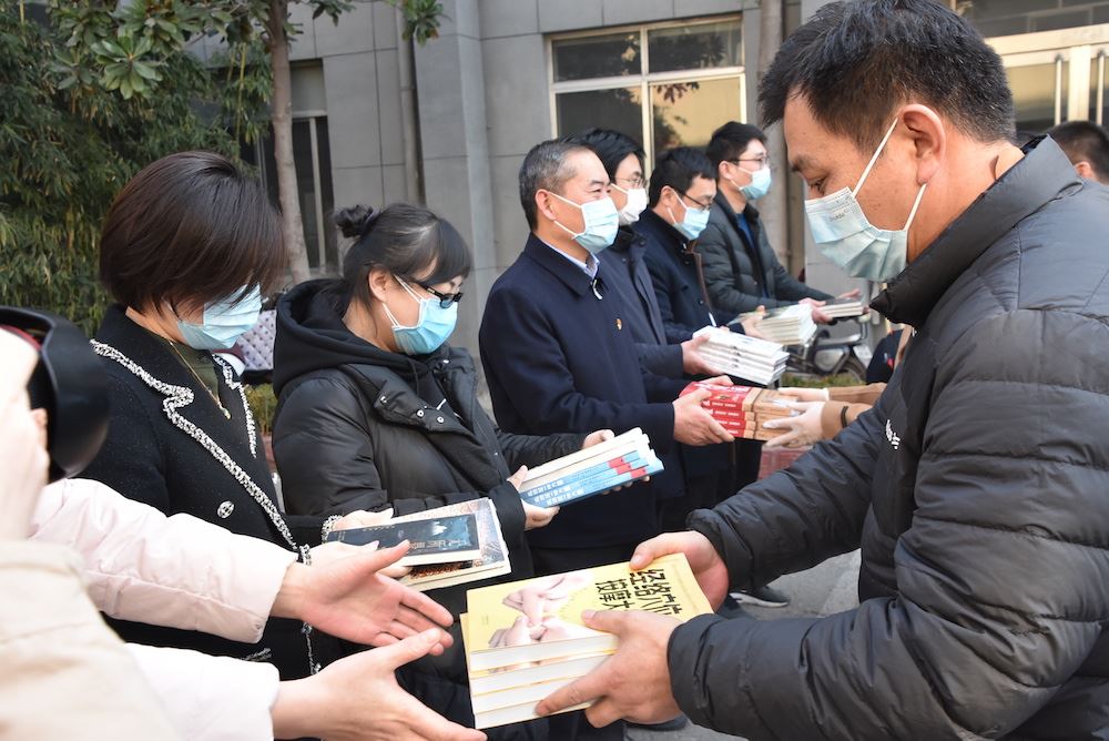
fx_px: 1202
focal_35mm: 39
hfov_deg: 49.5
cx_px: 554
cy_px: 370
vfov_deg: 34.3
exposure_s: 1/250
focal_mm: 26
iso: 800
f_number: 8
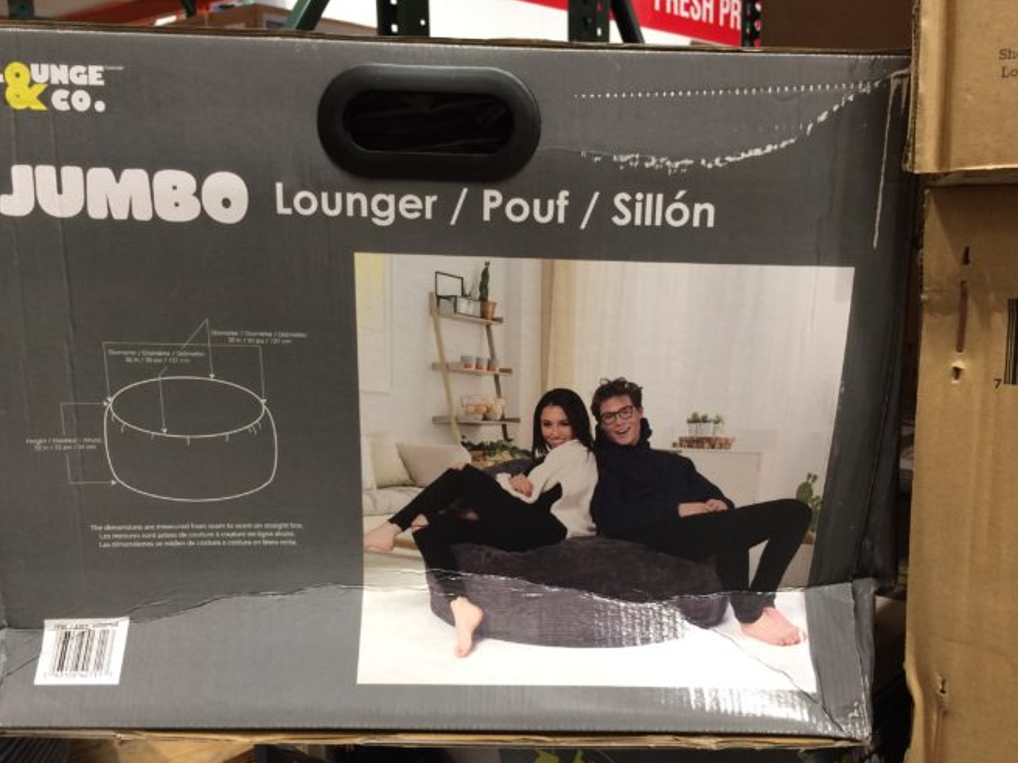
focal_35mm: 34
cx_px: 519
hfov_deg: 54.0
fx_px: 1000
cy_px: 381
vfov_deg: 41.8
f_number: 2.2
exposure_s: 1/30
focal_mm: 4.15
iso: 80
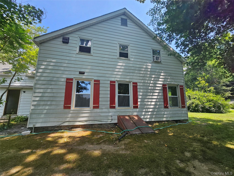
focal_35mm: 13
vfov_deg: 89.9
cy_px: 88
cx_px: 117
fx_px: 88
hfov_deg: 106.2
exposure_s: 1/593
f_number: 2.2
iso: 50
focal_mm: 2.2
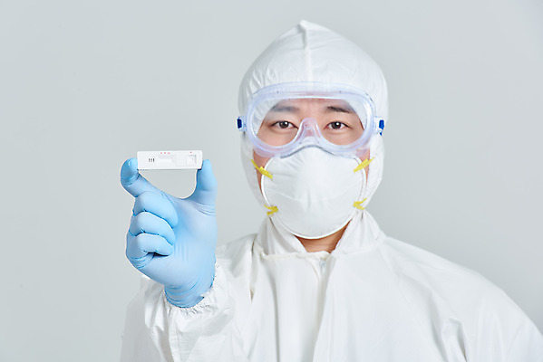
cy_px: 181
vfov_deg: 6.9
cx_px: 272
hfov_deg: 10.3
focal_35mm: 200
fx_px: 3018
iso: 100
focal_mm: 200
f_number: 14
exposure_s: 1/125
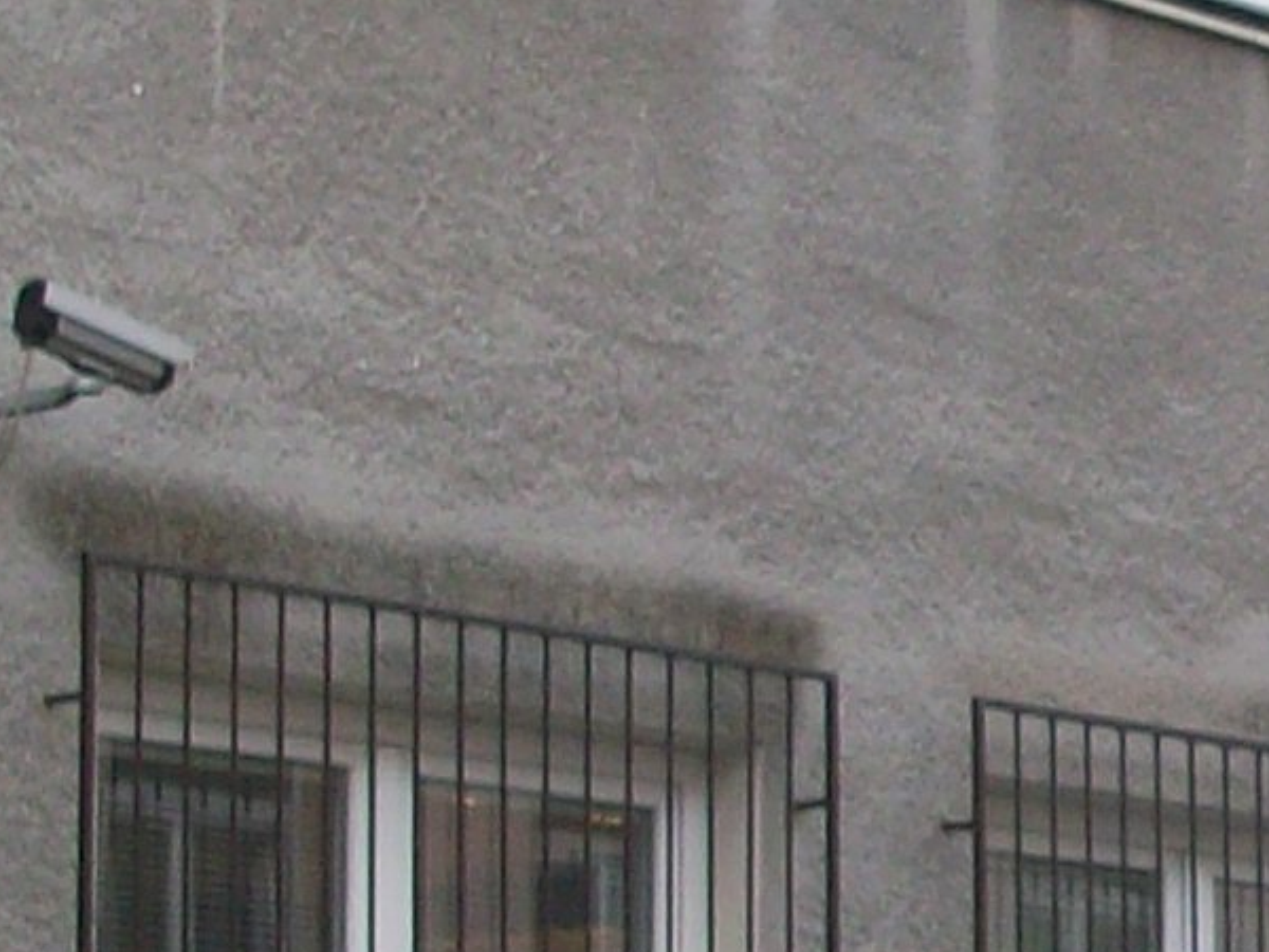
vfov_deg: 8.0
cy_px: 434
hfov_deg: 10.2
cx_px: 2090
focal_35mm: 186
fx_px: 6819
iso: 64
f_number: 2.8
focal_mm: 5.7
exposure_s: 1/311
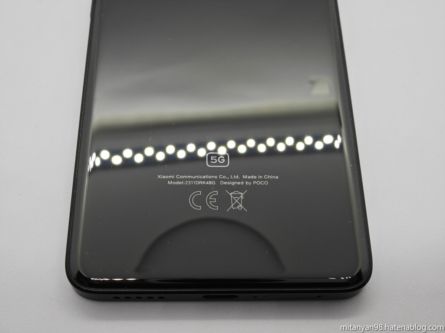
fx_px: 591
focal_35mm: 46
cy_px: 166
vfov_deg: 31.5
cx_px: 222
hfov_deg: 41.2
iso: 160
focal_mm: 8.7
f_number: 4
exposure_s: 1/100
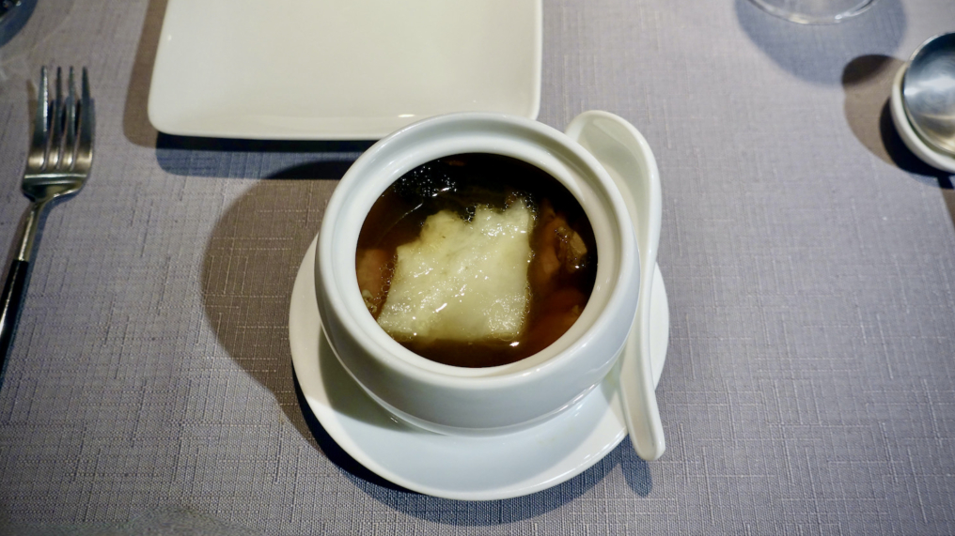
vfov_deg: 34.6
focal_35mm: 34
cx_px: 472
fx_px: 861
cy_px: 241
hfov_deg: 58.0
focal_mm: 11.81
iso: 400
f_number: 2.8
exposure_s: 1/40
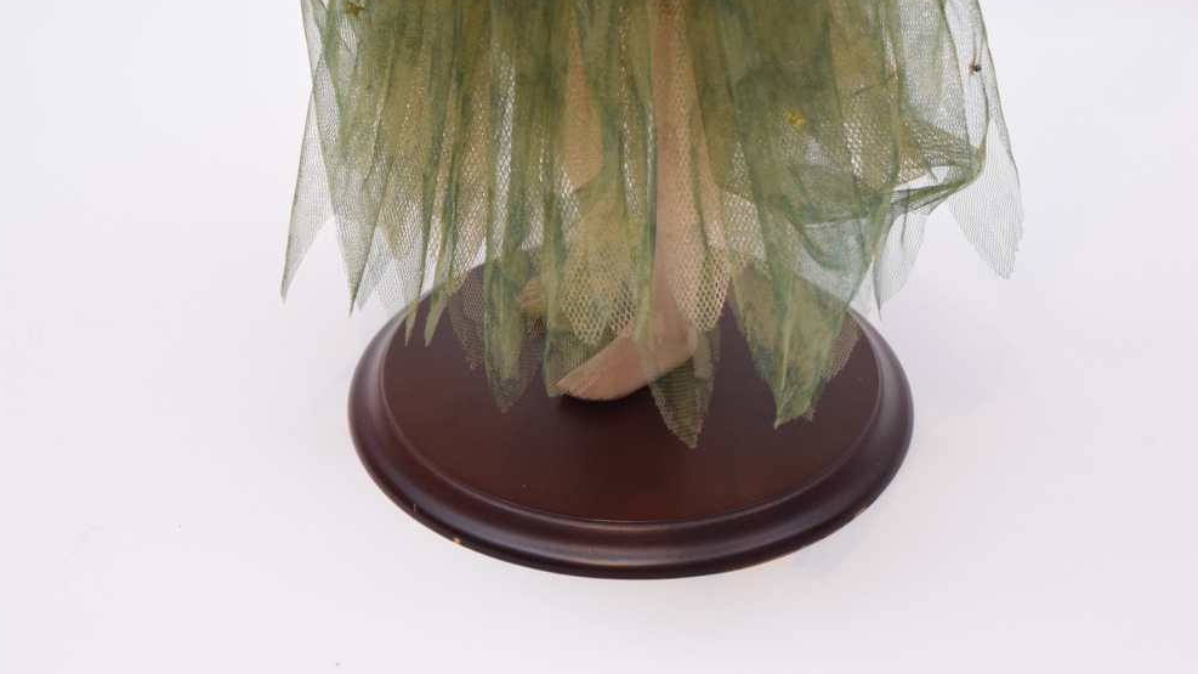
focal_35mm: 88
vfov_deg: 13.8
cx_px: 594
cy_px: 297
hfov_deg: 24.3
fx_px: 2780
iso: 800
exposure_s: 1/80
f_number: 5.6
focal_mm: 55
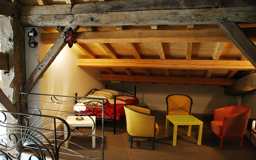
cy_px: 93
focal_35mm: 30
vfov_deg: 41.7
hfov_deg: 62.8
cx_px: 118
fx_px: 209
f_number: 3.5
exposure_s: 1/20
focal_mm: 18
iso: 800
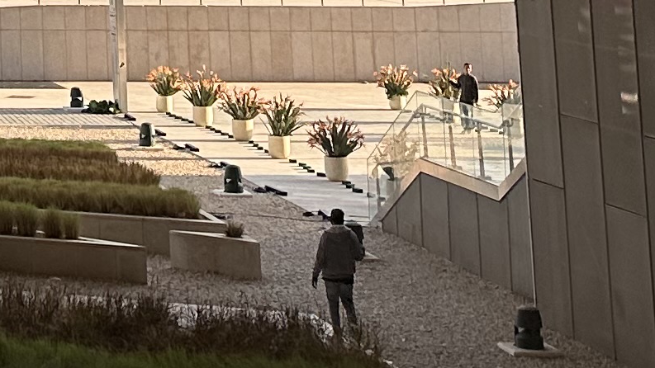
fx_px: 2310
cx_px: -254
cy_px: -548
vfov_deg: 8.3
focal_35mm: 133
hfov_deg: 15.2
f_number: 1.78
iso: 80
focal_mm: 6.86
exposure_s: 1/1473
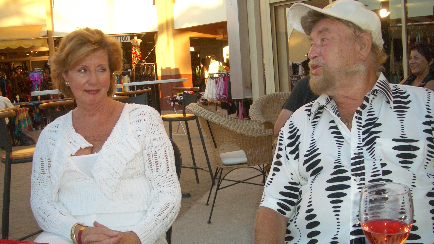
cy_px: 117
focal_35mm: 39
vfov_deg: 30.4
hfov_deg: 51.6
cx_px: 220
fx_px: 449
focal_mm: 5.8
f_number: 2.6
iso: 100
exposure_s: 1/320
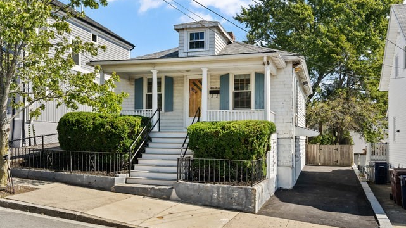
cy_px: 100
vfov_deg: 34.6
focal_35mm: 34
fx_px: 366
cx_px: 201
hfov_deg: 58.0
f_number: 9
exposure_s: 1/160
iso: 200
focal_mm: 32
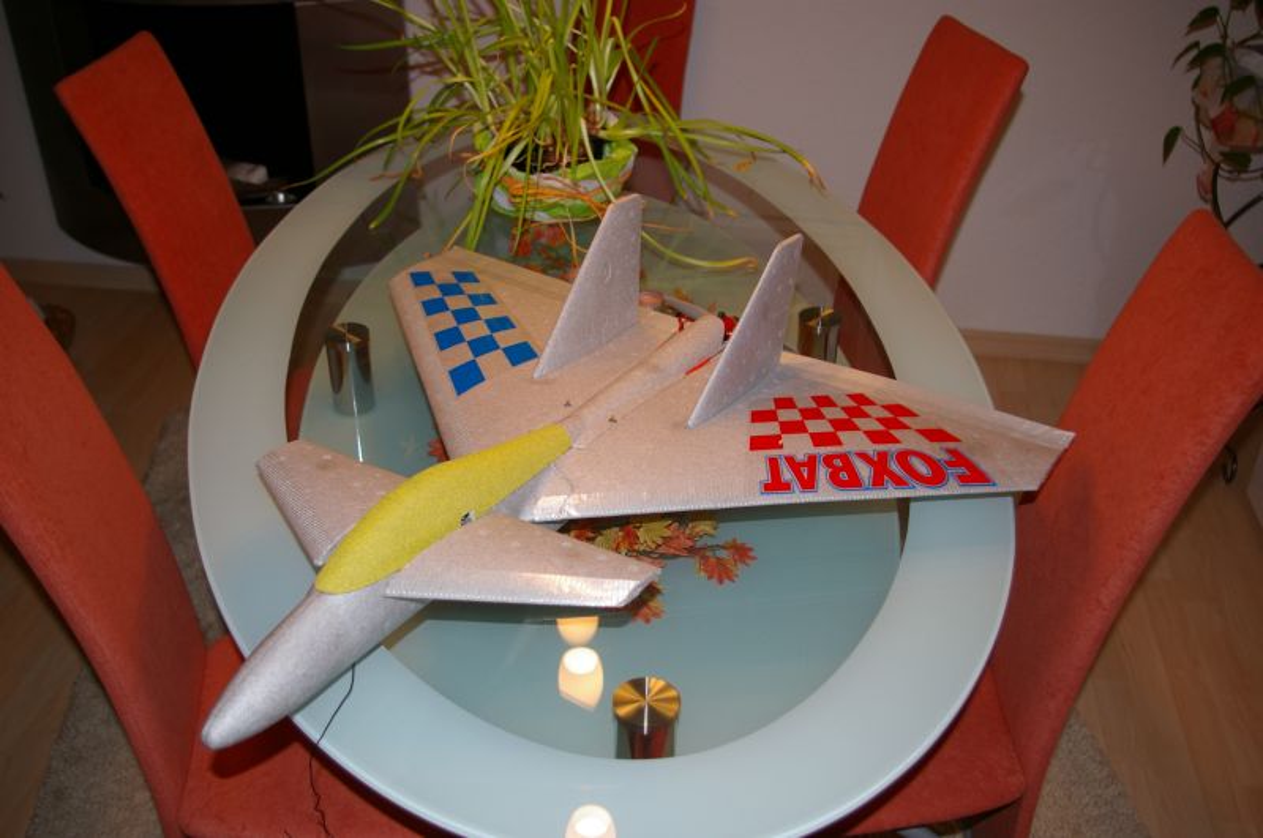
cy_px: 419
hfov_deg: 53.2
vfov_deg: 36.8
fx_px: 1261
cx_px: 632
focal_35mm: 36
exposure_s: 1/45
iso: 200
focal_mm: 24
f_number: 4
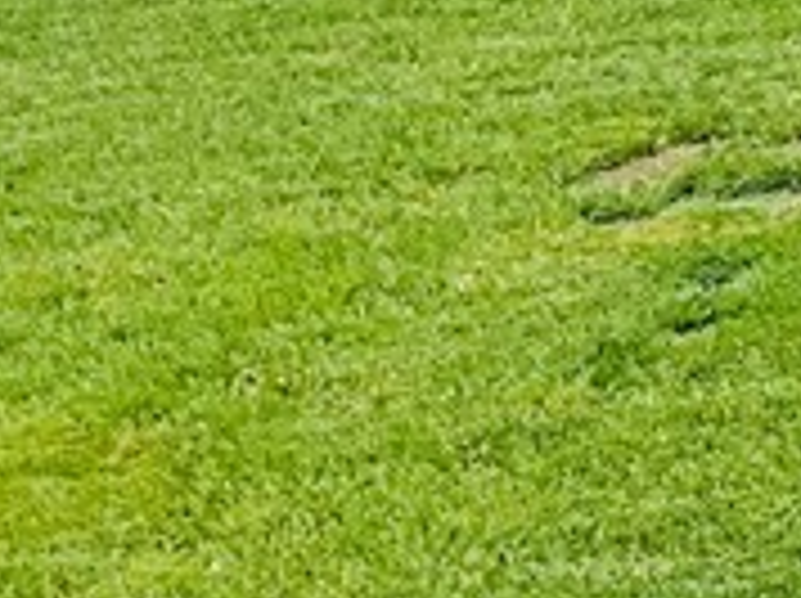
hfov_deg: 9.8
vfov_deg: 8.7
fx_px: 3859
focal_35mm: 167
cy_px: -301
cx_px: 2187
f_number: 1.8
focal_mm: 3
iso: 16
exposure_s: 1/599
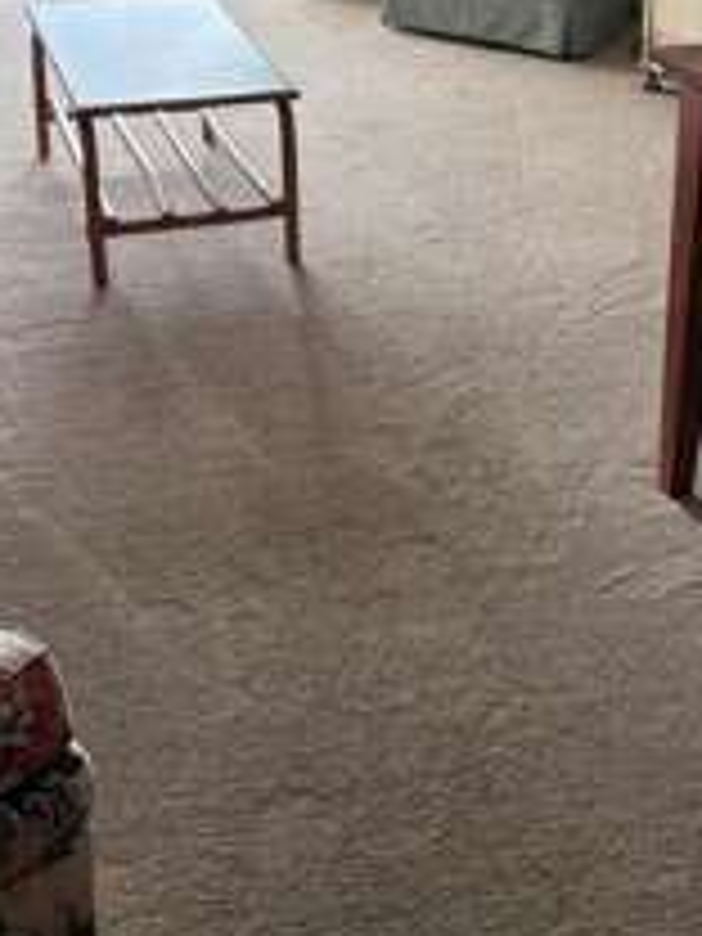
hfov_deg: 22.9
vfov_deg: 29.1
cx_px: 342
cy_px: 99
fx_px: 1731
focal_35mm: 64
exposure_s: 1/207
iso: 40
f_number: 1.6
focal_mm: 5.96
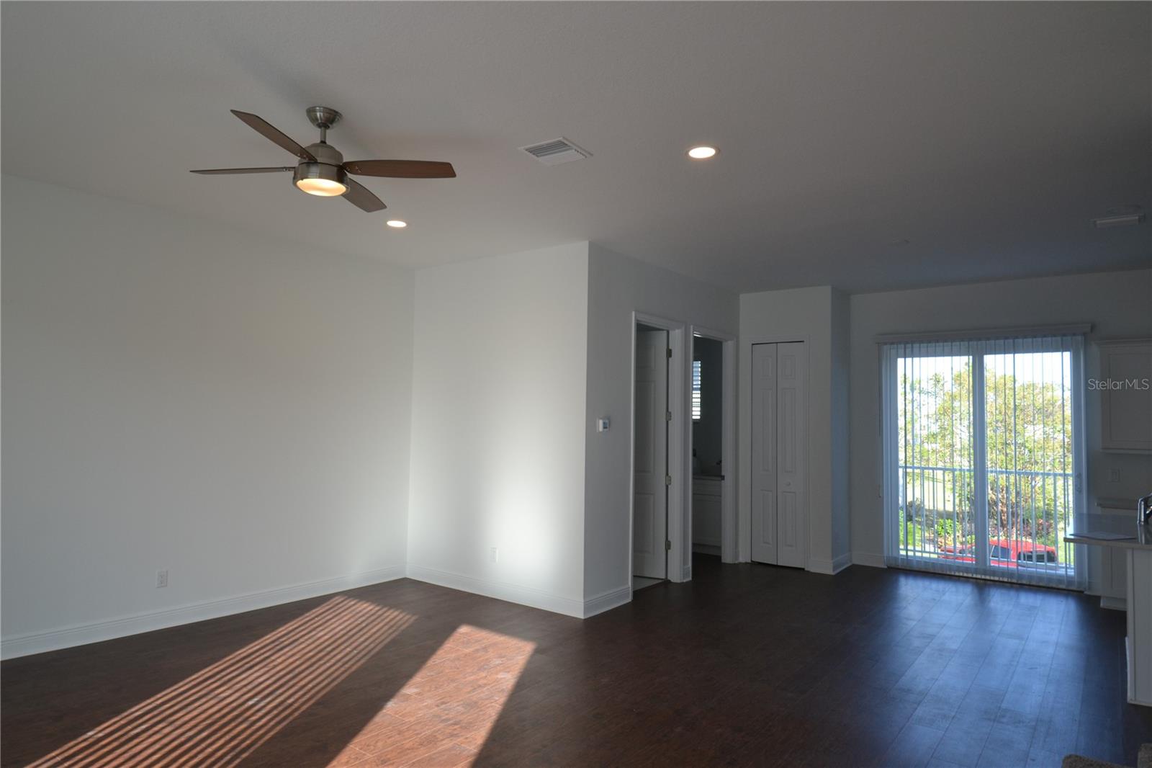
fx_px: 672
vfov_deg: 59.5
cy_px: 384
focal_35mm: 21
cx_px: 576
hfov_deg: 81.2
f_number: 5.6
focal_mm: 14
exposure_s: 1/125
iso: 320
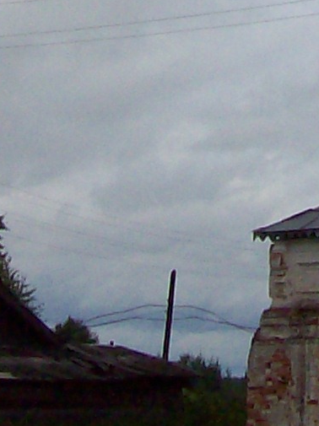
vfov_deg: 7.4
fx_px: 3125
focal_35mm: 254
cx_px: 578
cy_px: -515
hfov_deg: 5.7
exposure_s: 1/967
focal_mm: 7.6
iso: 80
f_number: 5.4
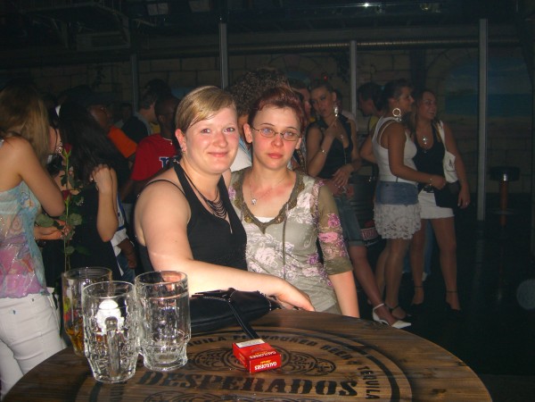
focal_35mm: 38
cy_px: 201
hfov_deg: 49.0
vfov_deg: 37.7
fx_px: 587
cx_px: 268
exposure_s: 1/60
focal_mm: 7.9
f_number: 2.8
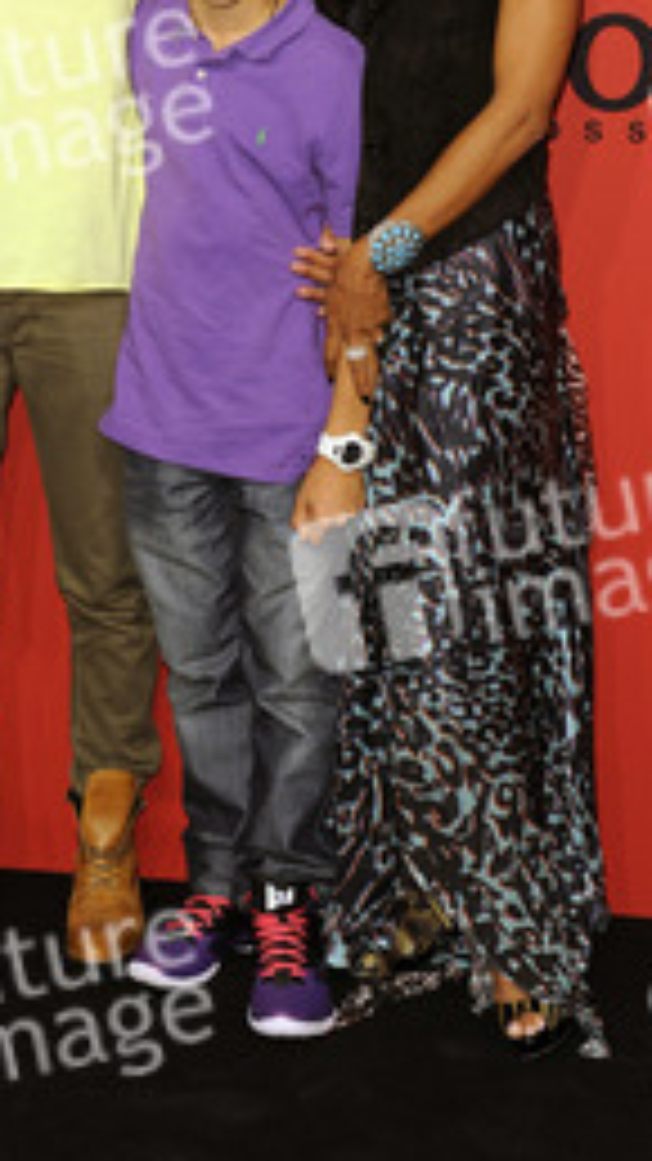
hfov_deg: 14.8
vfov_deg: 26.0
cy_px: 342
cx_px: 112
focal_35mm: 81
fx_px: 2491
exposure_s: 1/160
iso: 800
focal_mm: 50
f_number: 5.6
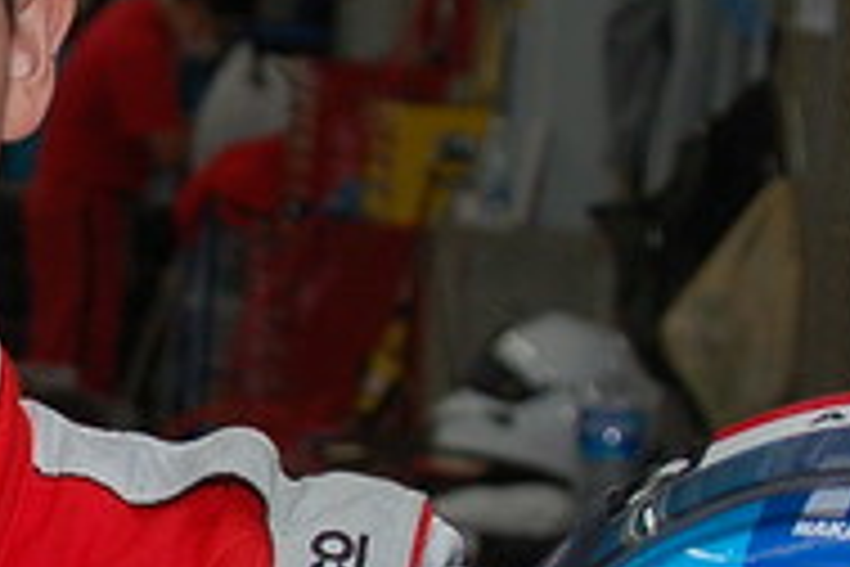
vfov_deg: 8.6
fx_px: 3777
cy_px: 477
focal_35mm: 160
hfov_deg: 12.4
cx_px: -270
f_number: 3.5
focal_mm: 28
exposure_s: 1/250
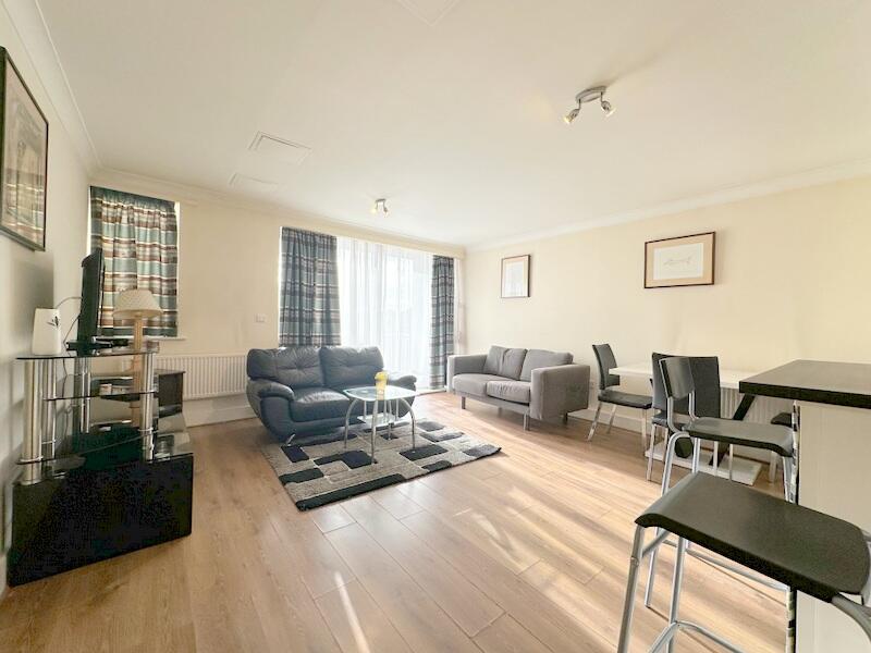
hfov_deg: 102.1
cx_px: 436
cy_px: 326
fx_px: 352
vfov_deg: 85.7
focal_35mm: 14
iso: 40
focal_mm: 2.22
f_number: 2.2
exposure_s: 1/111
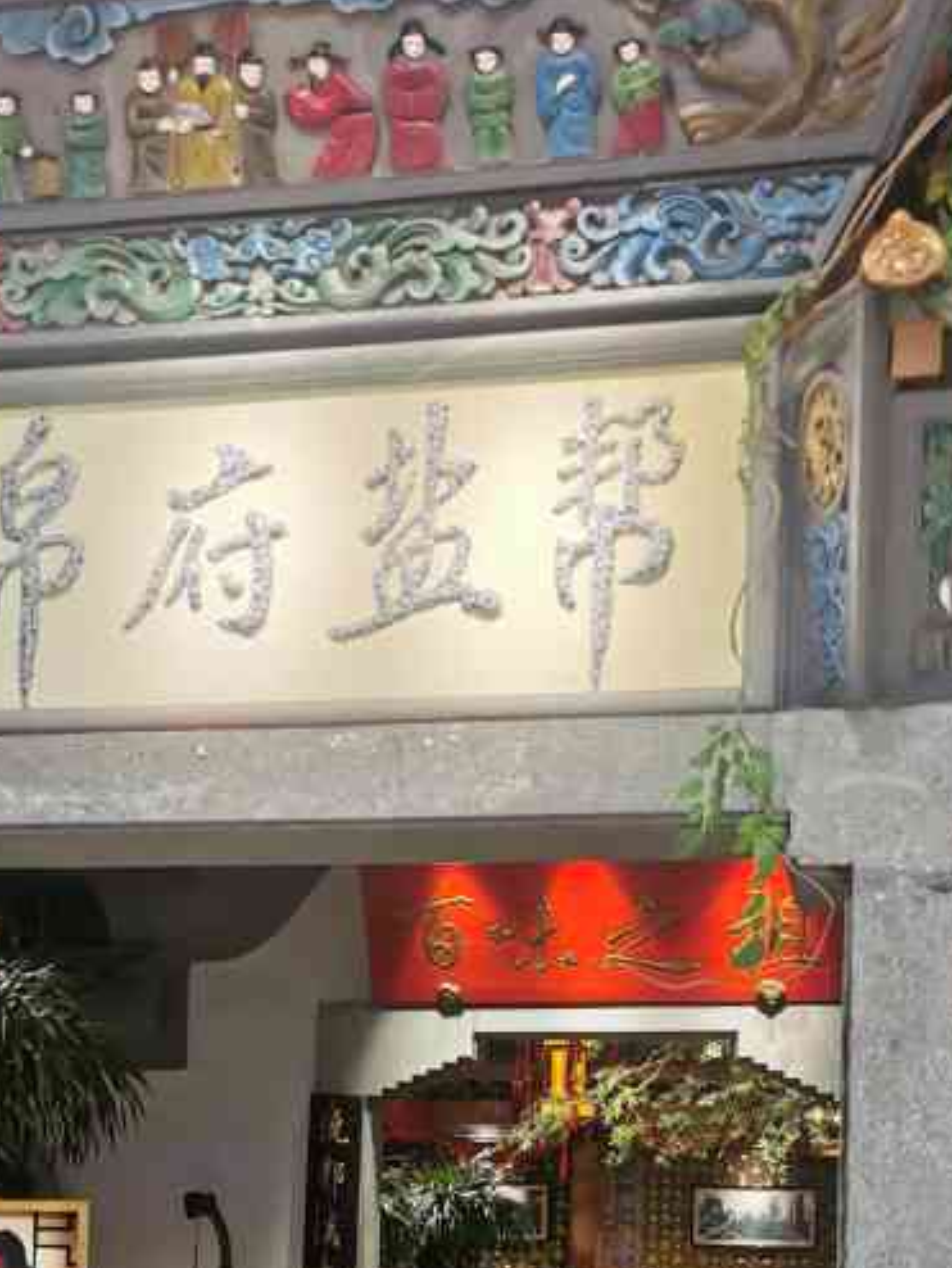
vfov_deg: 35.2
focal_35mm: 51
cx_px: 449
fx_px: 1869
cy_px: 1149
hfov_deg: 28.6
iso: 125
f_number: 1.8
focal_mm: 5.58
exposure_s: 1/100
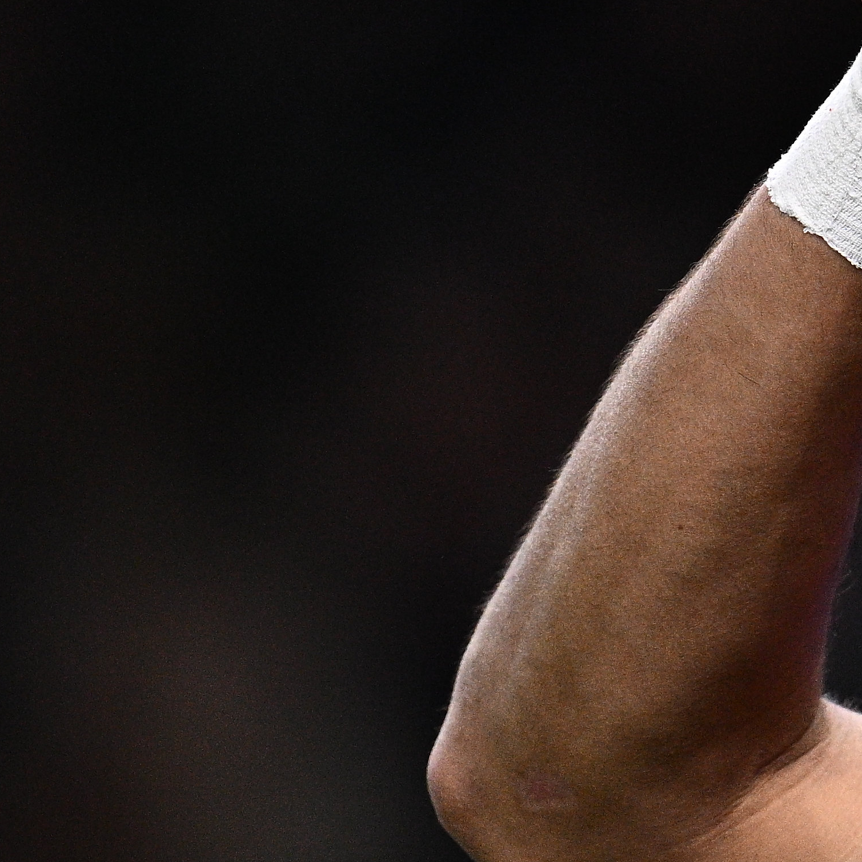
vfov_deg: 0.9
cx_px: 1870
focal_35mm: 1860
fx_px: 52402
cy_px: 665
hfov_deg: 0.9
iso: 2000
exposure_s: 1/2000
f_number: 3.5
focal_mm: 400
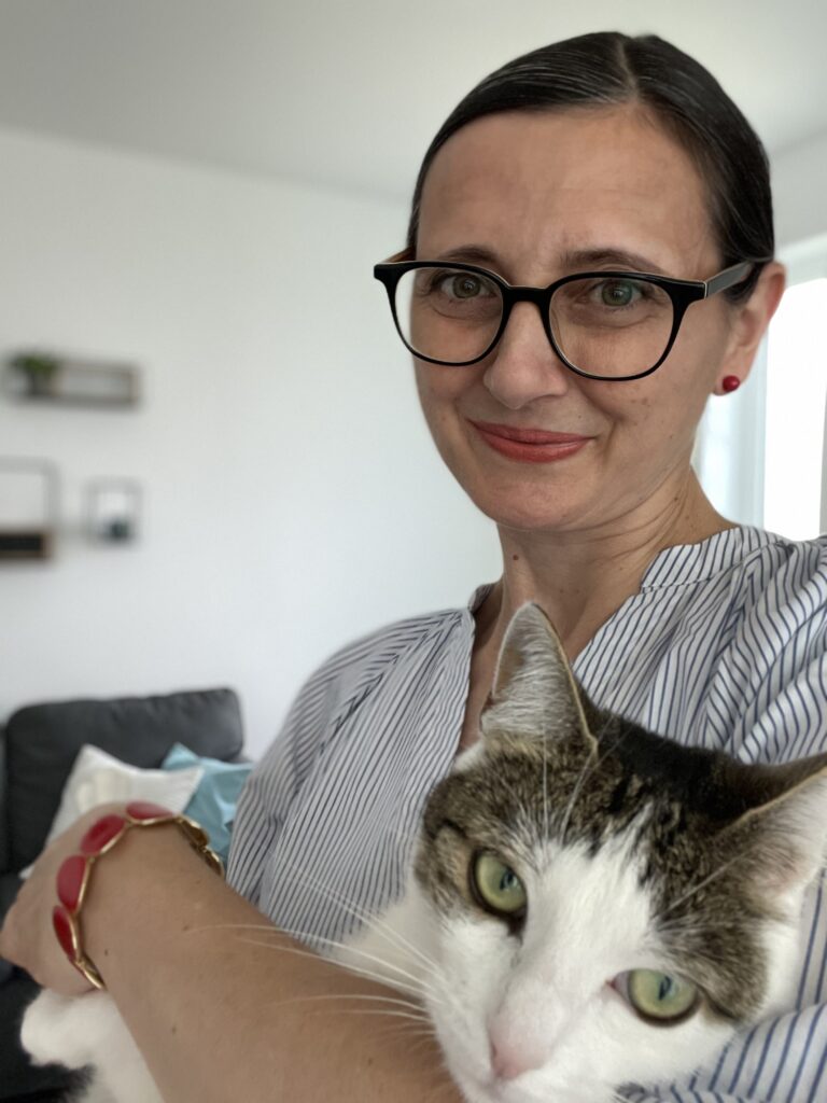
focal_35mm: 30
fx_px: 956
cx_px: 414
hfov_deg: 46.8
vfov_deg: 60.0
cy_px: 552
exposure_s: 1/60
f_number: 2.2
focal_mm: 2.71
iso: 250
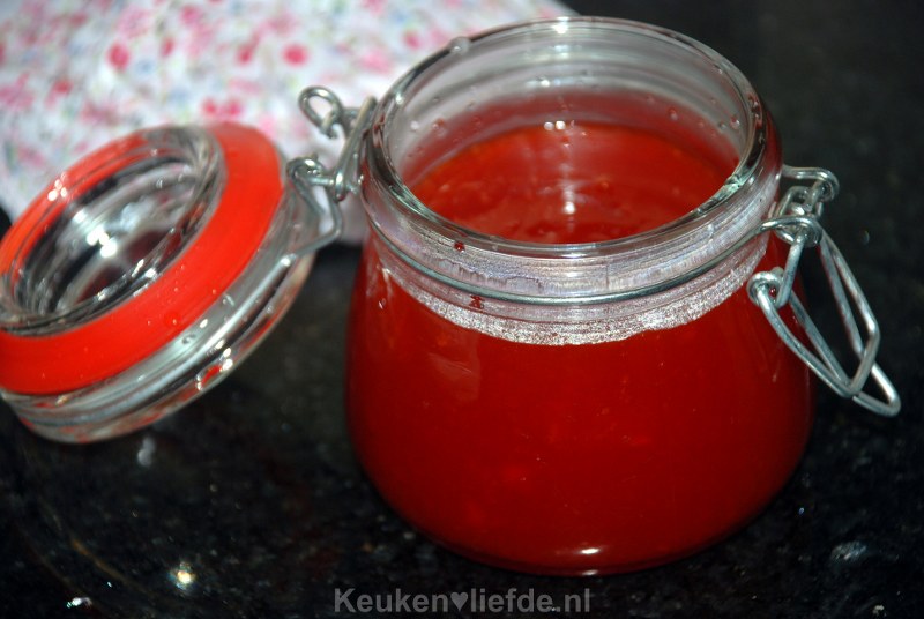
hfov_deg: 11.4
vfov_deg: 7.7
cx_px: 462
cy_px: 310
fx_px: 4627
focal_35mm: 180
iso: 200
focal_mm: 120
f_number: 5.6
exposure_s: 1/60
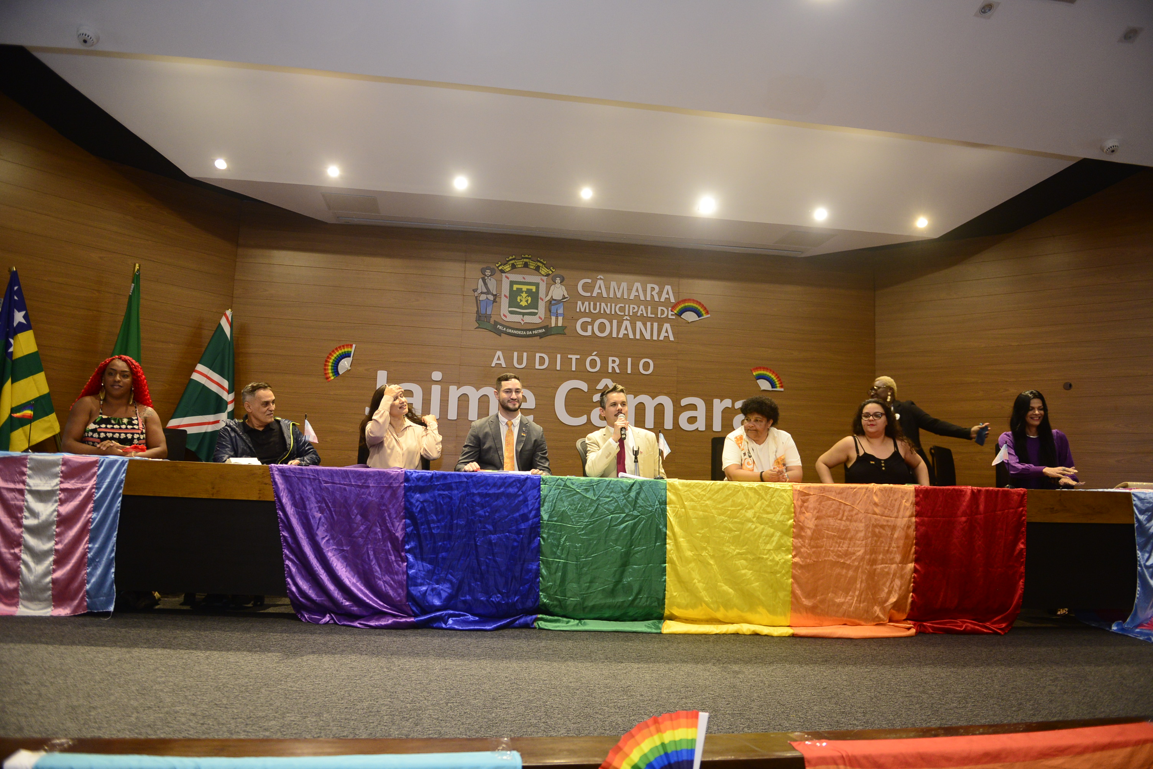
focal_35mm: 24
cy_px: 384
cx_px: 576
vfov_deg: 53.2
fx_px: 769
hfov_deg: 73.7
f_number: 3.5
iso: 2000
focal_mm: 24
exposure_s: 1/125
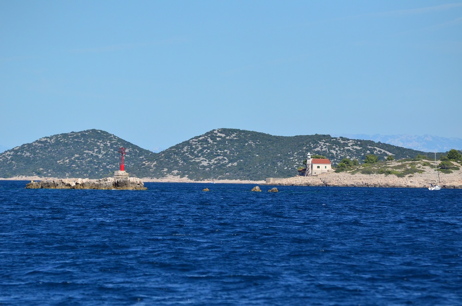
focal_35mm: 292
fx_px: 3745
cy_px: 153
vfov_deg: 4.7
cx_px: 231
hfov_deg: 7.1
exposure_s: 1/8000
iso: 900
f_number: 5.3
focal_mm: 195
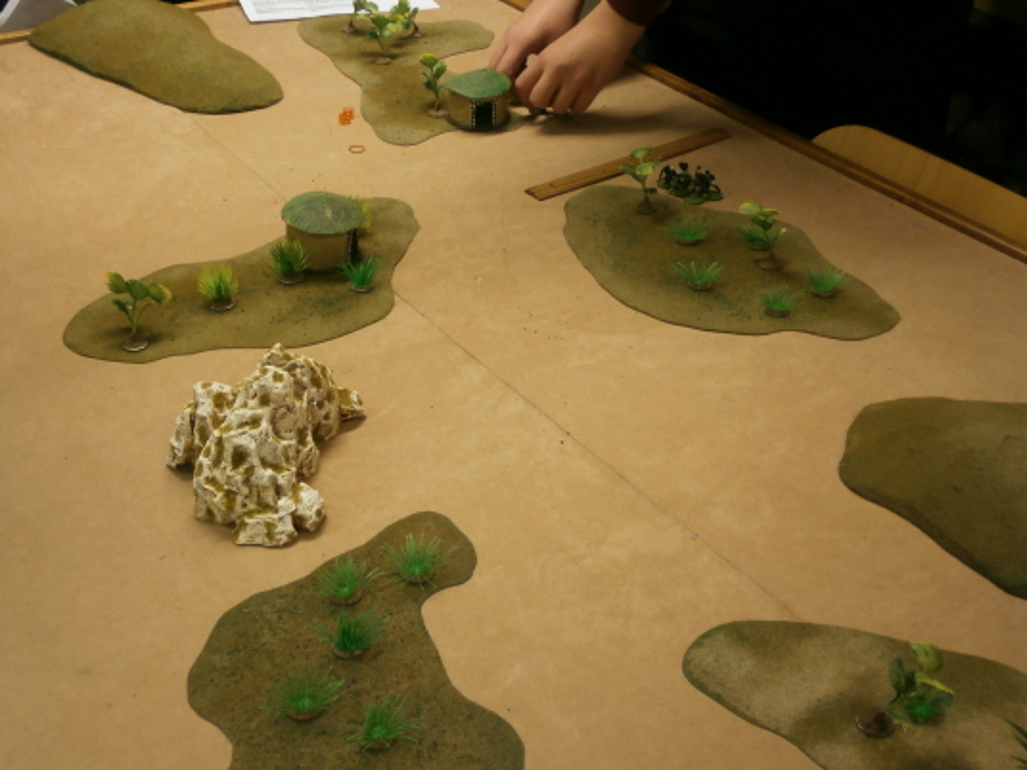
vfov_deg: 30.9
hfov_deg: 40.4
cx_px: 514
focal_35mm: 47
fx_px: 1394
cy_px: 385
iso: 200
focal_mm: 8.3
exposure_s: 1/40
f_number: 3.4
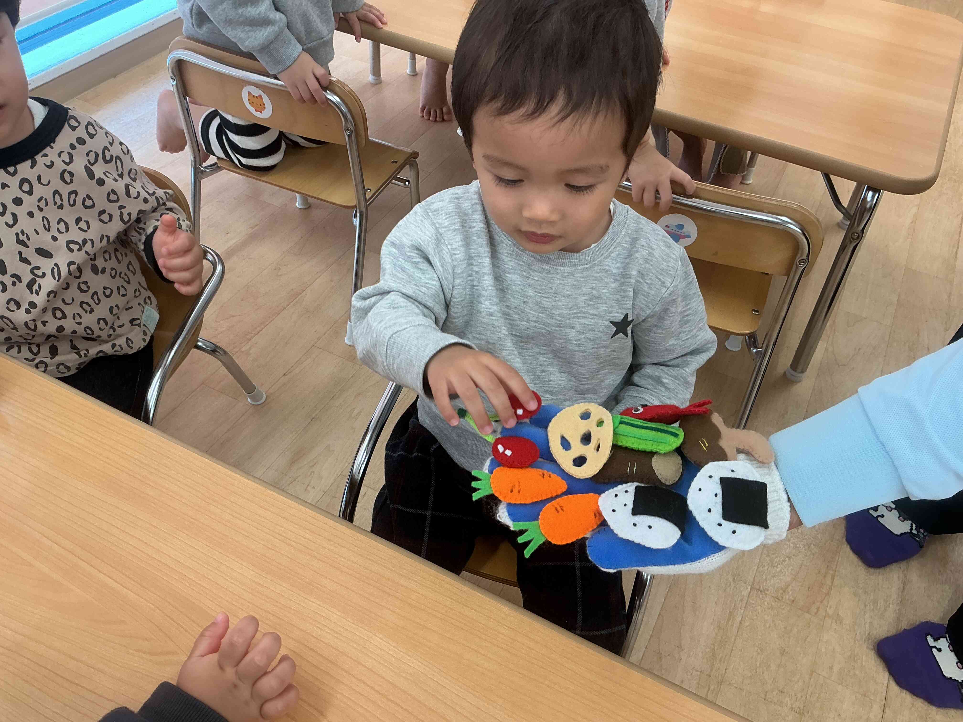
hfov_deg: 61.7
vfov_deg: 48.2
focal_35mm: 29
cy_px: 361
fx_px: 807
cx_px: 482
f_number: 1.8
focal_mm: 3
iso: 32
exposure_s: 1/60
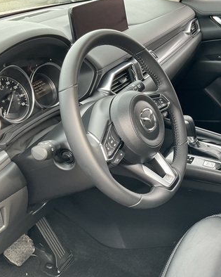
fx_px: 376
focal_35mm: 46
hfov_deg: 31.4
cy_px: 148
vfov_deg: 40.3
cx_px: 193
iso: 64
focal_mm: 3
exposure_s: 1/122
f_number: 1.8
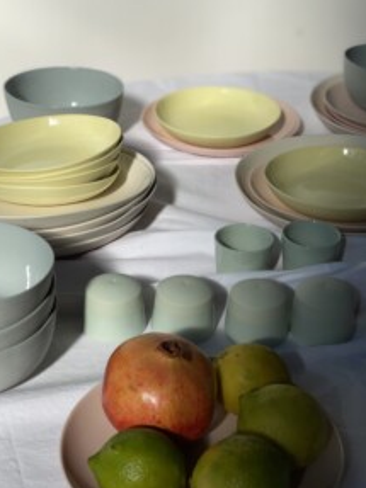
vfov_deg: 30.2
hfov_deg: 22.9
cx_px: 178
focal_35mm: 64
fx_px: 903
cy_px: 292
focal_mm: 6
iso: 25
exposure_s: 1/3690
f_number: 2
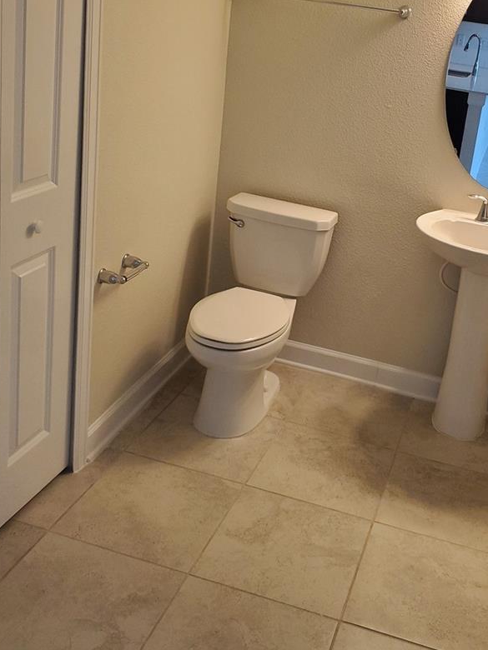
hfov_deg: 35.4
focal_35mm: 40
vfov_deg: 46.4
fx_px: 752
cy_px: 244
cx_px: 350
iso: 200
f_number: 2.4
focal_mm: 4.3
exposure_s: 1/120
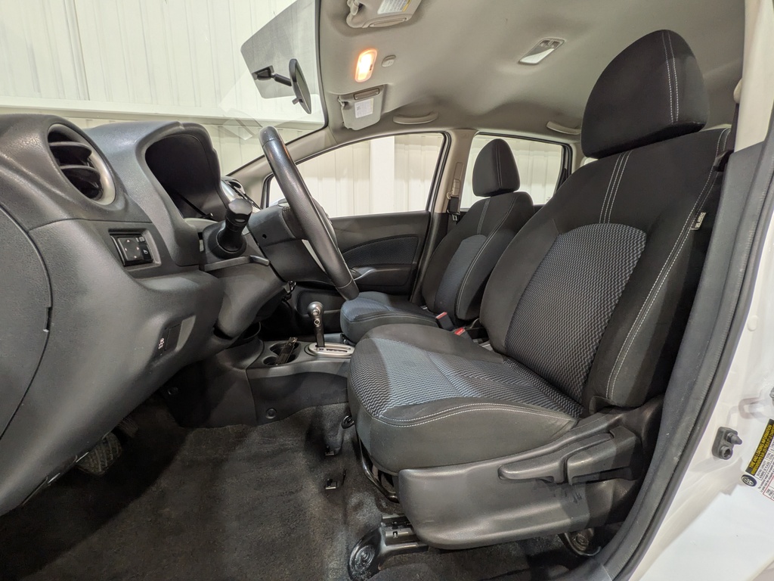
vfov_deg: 85.7
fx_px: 313
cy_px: 290
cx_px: 387
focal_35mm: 14
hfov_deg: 102.1
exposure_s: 1/25
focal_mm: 1.83
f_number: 2.2
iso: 46
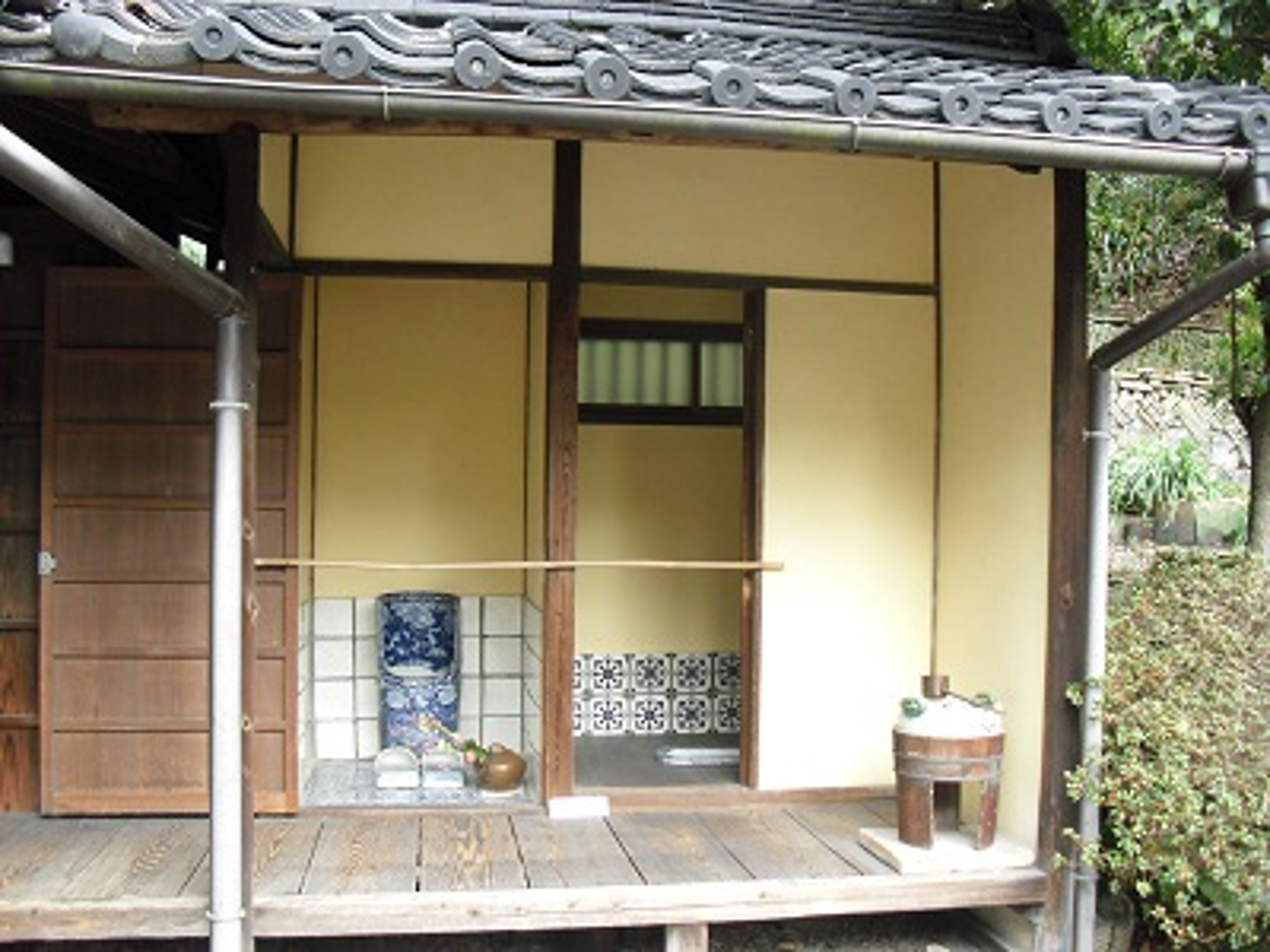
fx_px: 1321
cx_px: 635
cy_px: 476
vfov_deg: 39.7
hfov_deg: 51.4
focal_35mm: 36
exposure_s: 1/125
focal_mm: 6.3
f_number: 3.1
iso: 200
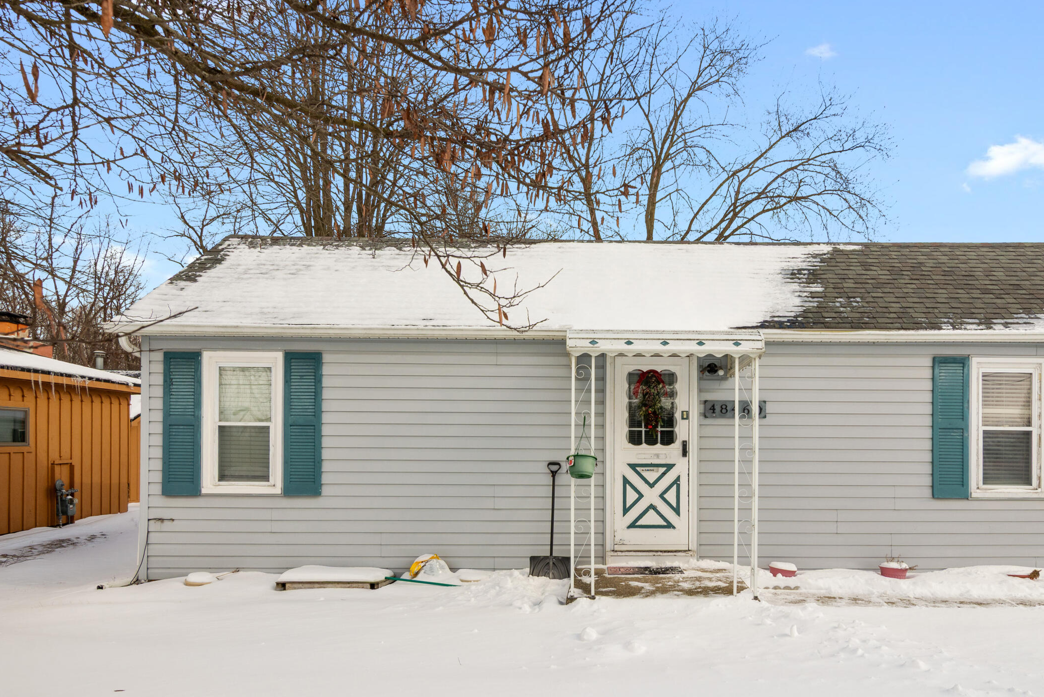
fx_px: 1247
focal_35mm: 43
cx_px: 631
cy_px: 402
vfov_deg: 31.2
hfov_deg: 45.2
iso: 400
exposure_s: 1/500
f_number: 9
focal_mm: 30
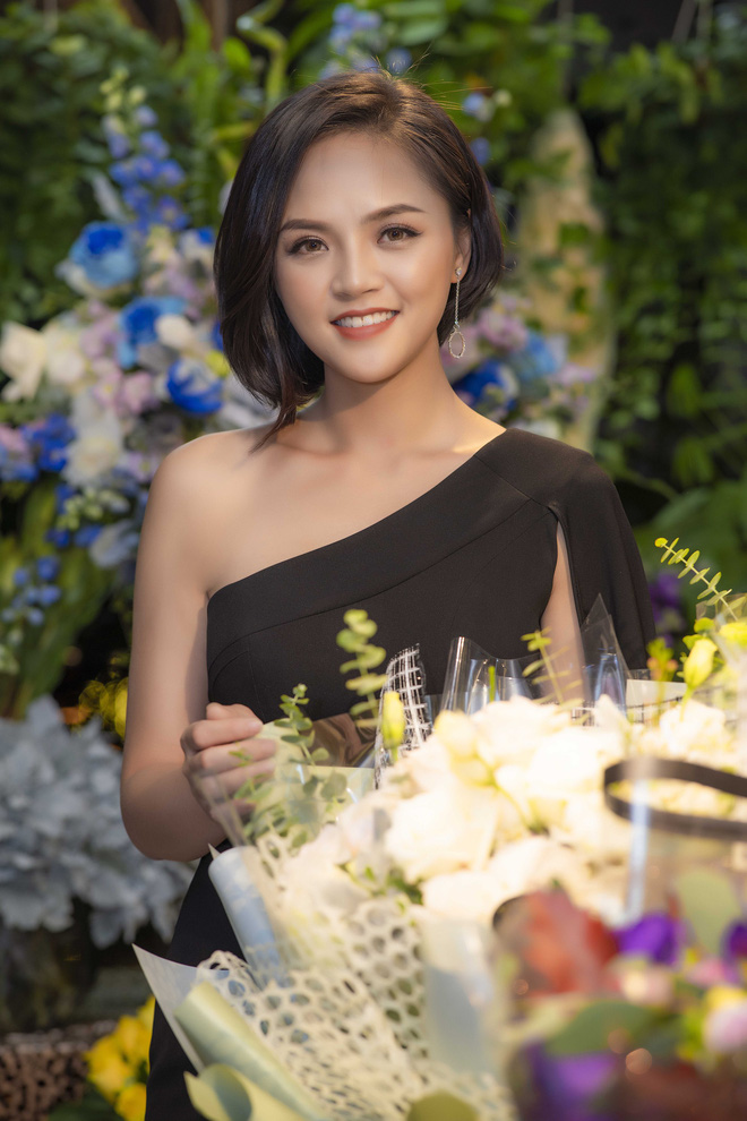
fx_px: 3268
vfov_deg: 19.5
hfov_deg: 13.0
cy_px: 560
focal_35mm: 105
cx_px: 374
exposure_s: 1/200
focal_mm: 105
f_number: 3.5
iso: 320
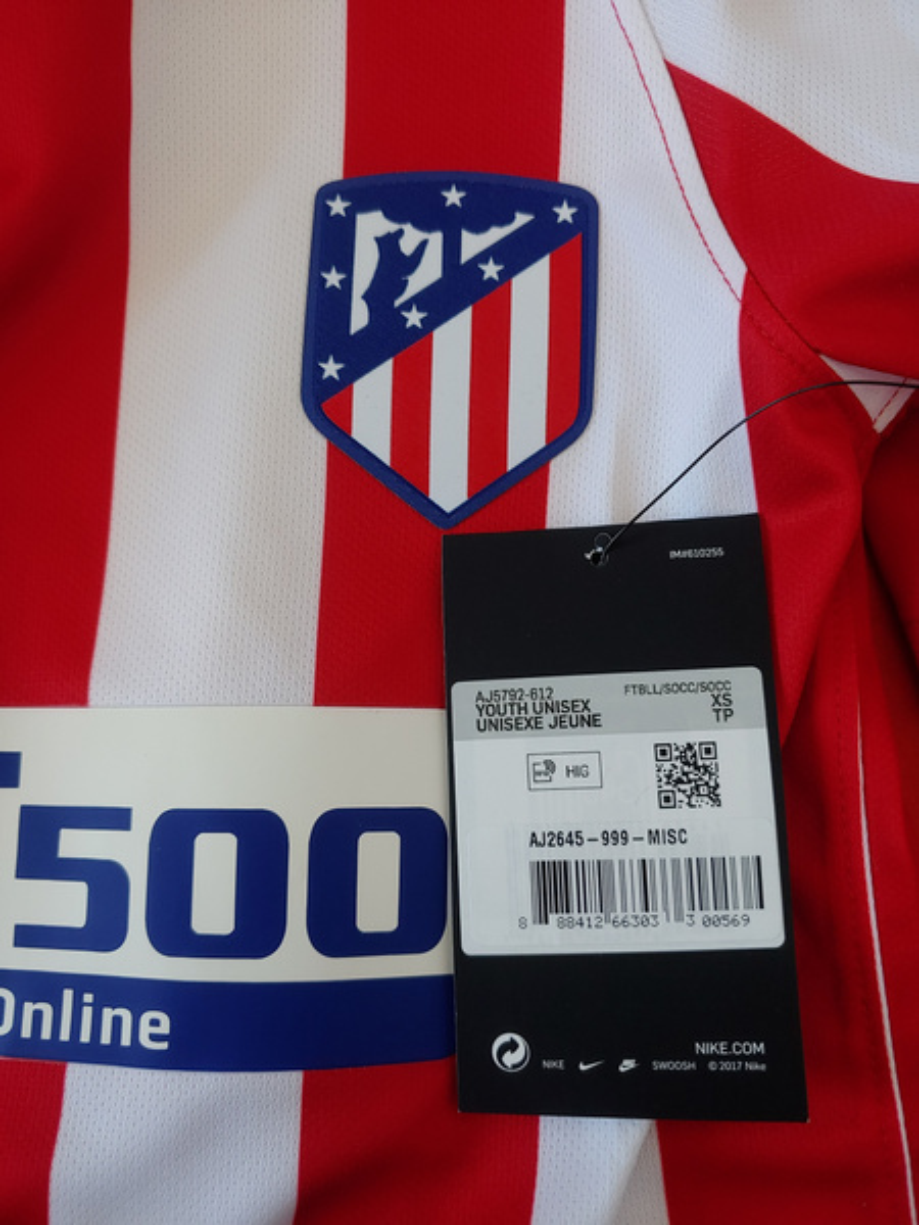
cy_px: 612
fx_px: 885
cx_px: 460
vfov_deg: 69.4
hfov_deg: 54.9
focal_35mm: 25
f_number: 1.5
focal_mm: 4.23
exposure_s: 1/100
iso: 150
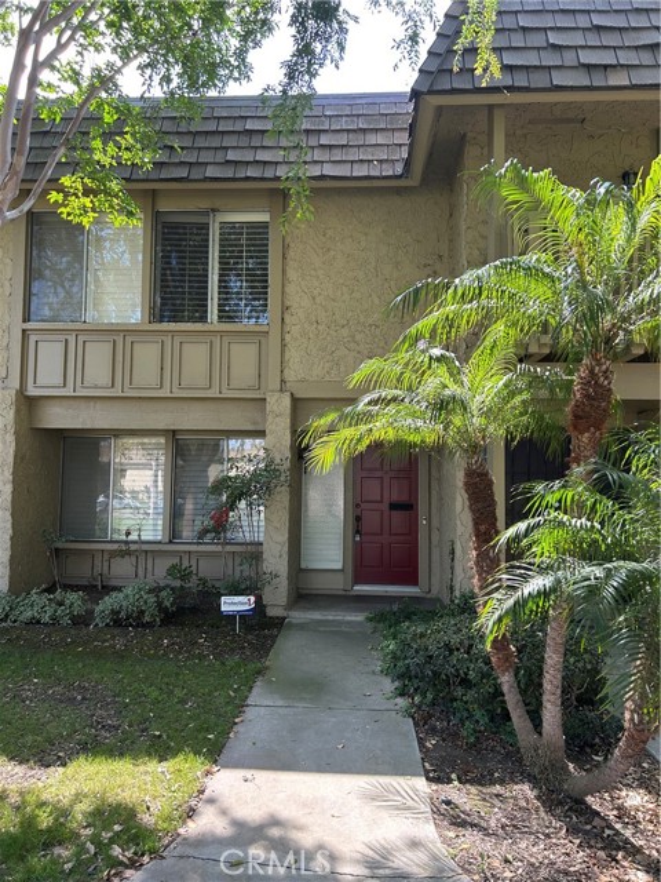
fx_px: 662
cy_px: 441
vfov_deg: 67.3
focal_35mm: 26
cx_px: 330
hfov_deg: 53.1
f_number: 1.5
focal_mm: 5.7
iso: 50
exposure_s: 1/347
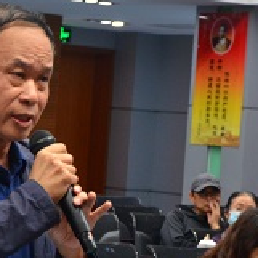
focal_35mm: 212
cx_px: -16
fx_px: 1788
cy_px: 150
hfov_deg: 8.2
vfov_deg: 8.3
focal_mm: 40
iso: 800
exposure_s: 1/40
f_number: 4.5
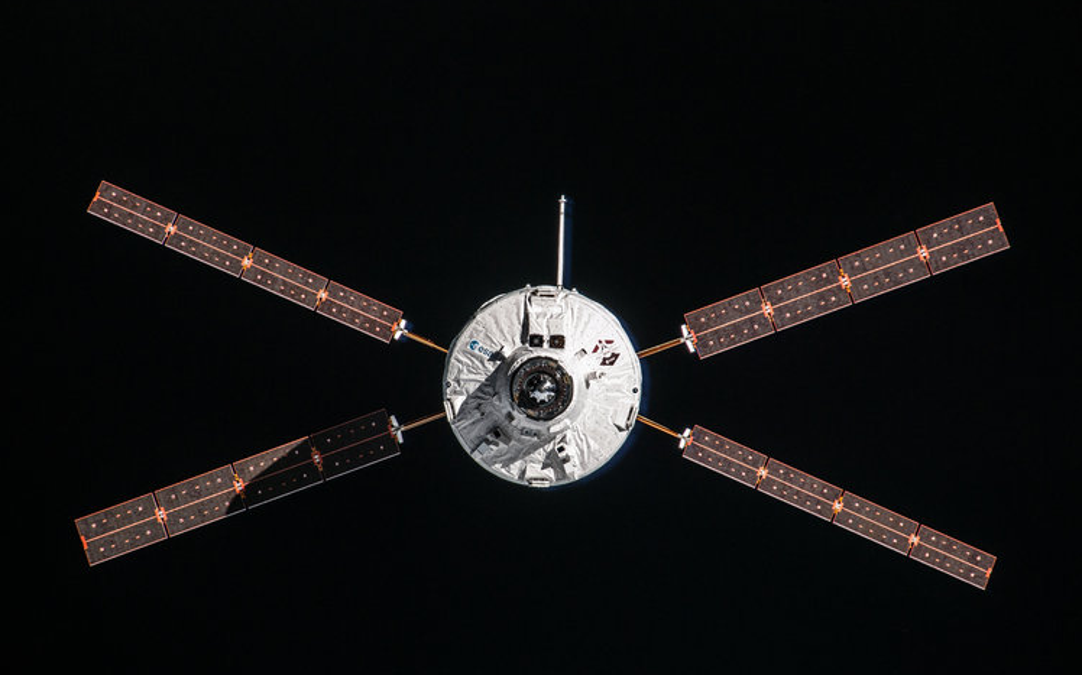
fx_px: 12057
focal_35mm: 409
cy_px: 357
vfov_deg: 3.2
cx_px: 541
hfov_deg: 5.1
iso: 400
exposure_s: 1/800
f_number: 8
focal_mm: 400
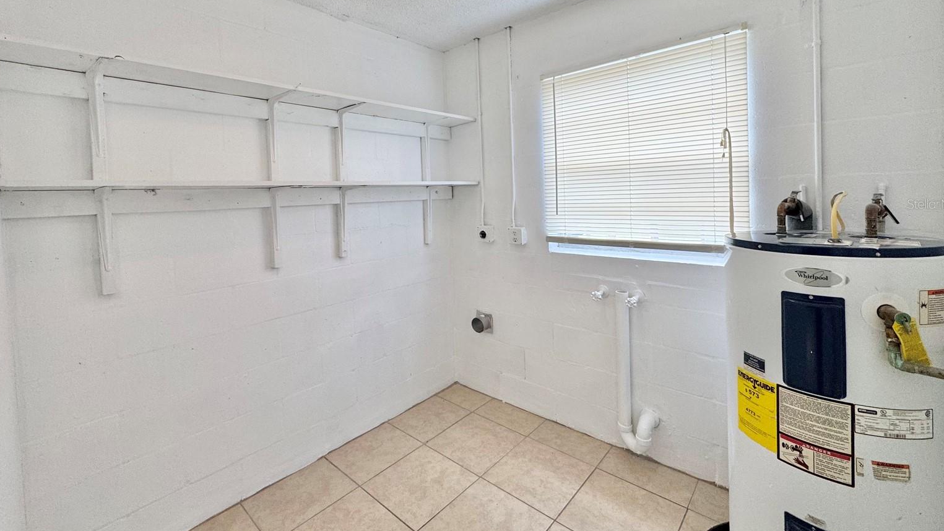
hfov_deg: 99.4
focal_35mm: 16
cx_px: 470
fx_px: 401
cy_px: 204
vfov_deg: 66.2
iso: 100
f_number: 2.2
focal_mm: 2.22
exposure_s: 1/120
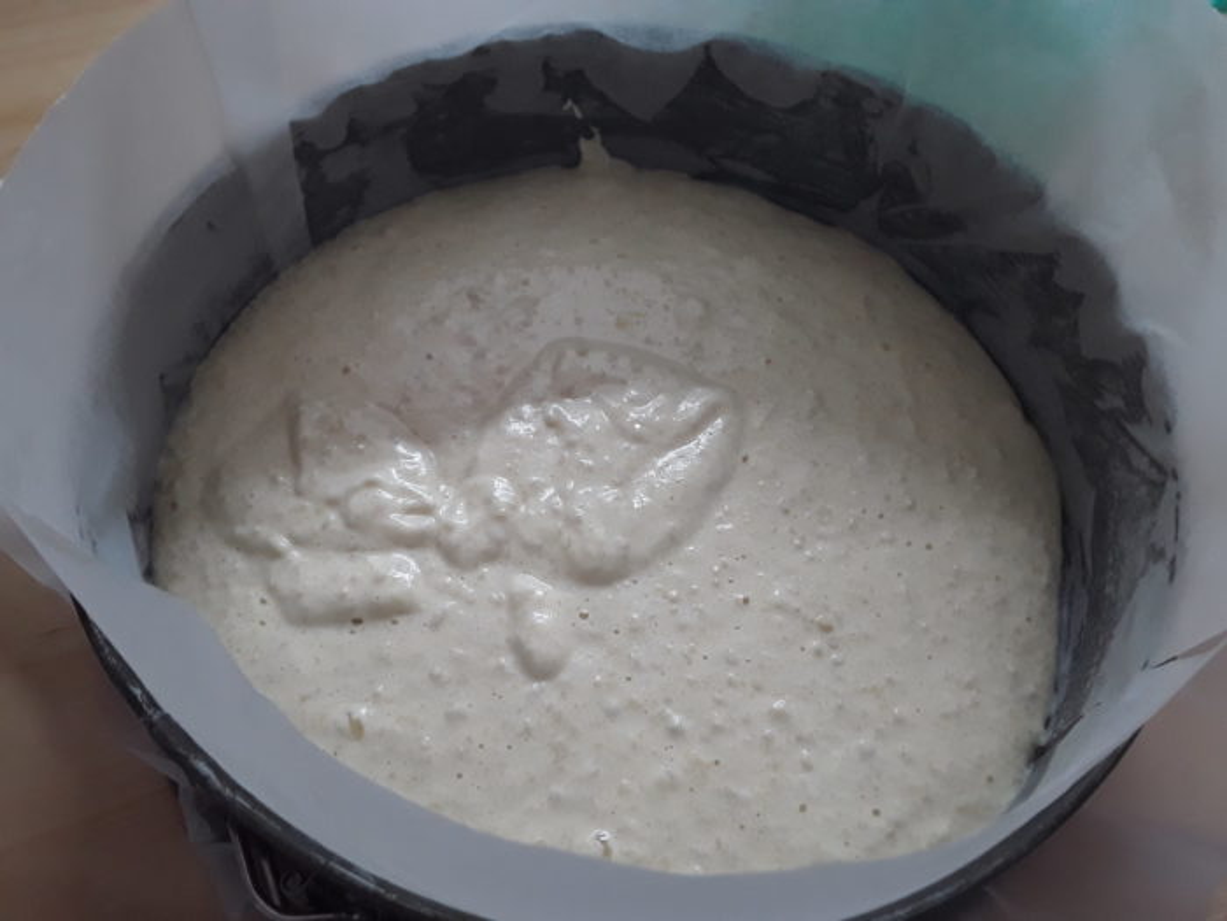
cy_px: 460
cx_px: 614
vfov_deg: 51.4
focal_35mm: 27
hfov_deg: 65.3
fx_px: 957
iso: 80
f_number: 1.9
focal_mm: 2.91
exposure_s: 1/100
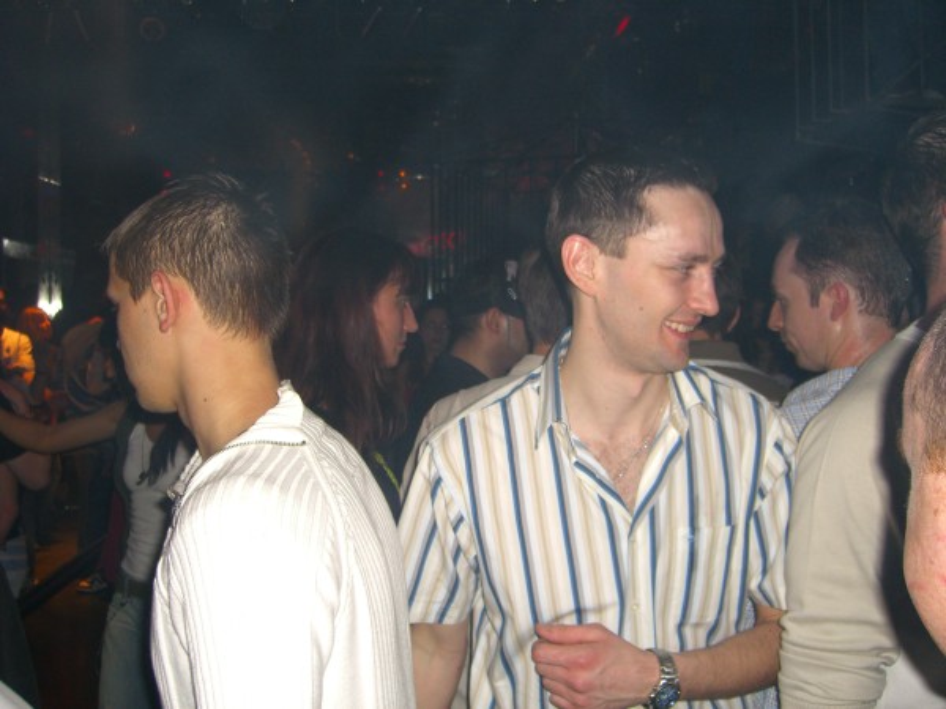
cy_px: 354
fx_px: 1038
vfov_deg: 37.7
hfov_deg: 49.0
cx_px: 473
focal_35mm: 38
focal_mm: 7.9
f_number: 2.8
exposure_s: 1/60
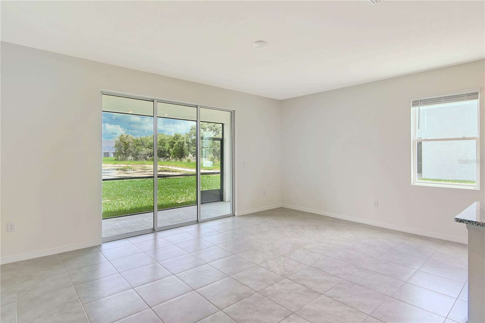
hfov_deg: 90.0
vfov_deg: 67.4
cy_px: 162
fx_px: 242
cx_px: 242
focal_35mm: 18
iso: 500
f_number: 7.1
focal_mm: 12
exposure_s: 1/200
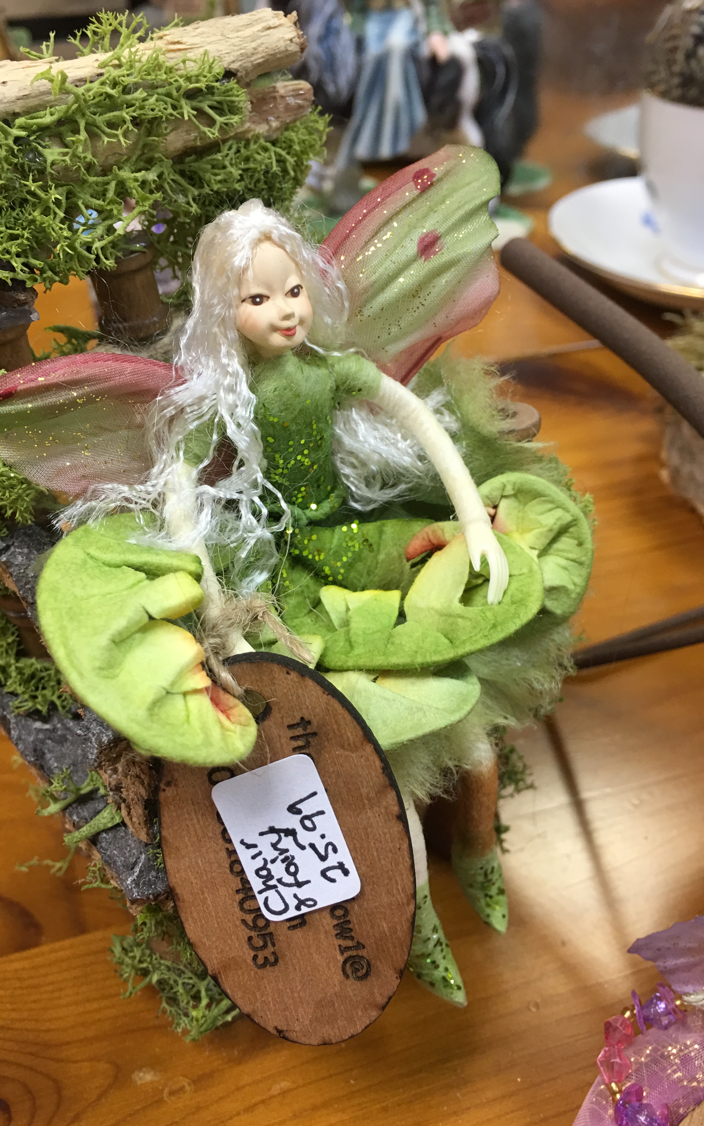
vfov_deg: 61.2
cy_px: 565
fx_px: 952
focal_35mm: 31
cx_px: 325
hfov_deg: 40.6
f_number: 2.2
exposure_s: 1/33
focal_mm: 4.15
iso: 40
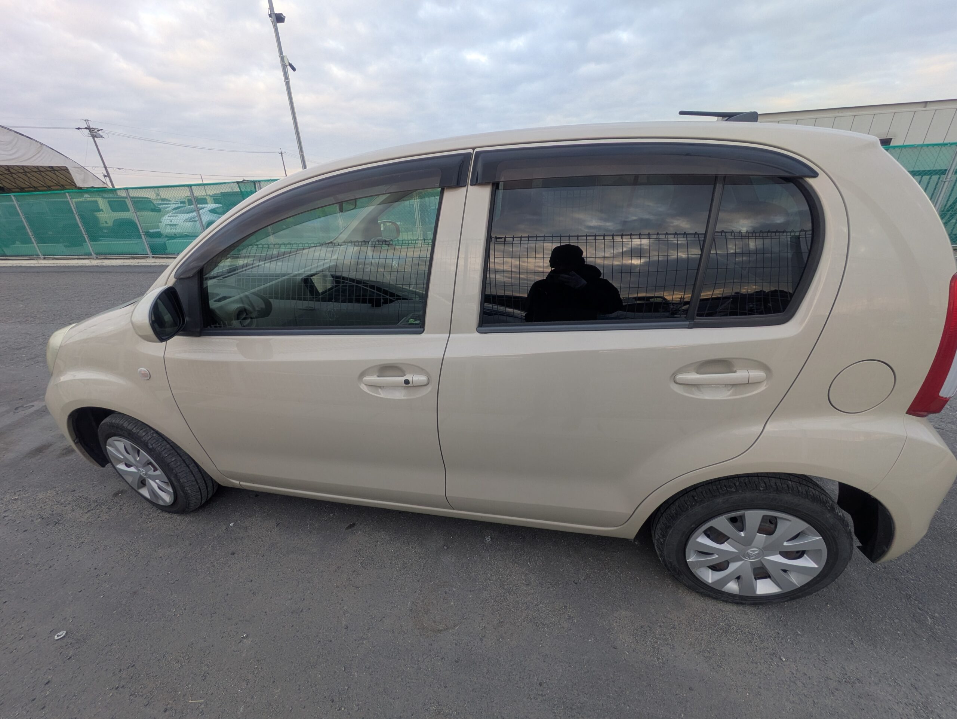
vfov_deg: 85.7
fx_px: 387
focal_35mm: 14
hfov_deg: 102.0
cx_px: 478
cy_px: 360
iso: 48
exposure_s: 1/120
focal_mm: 1.83
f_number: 2.2
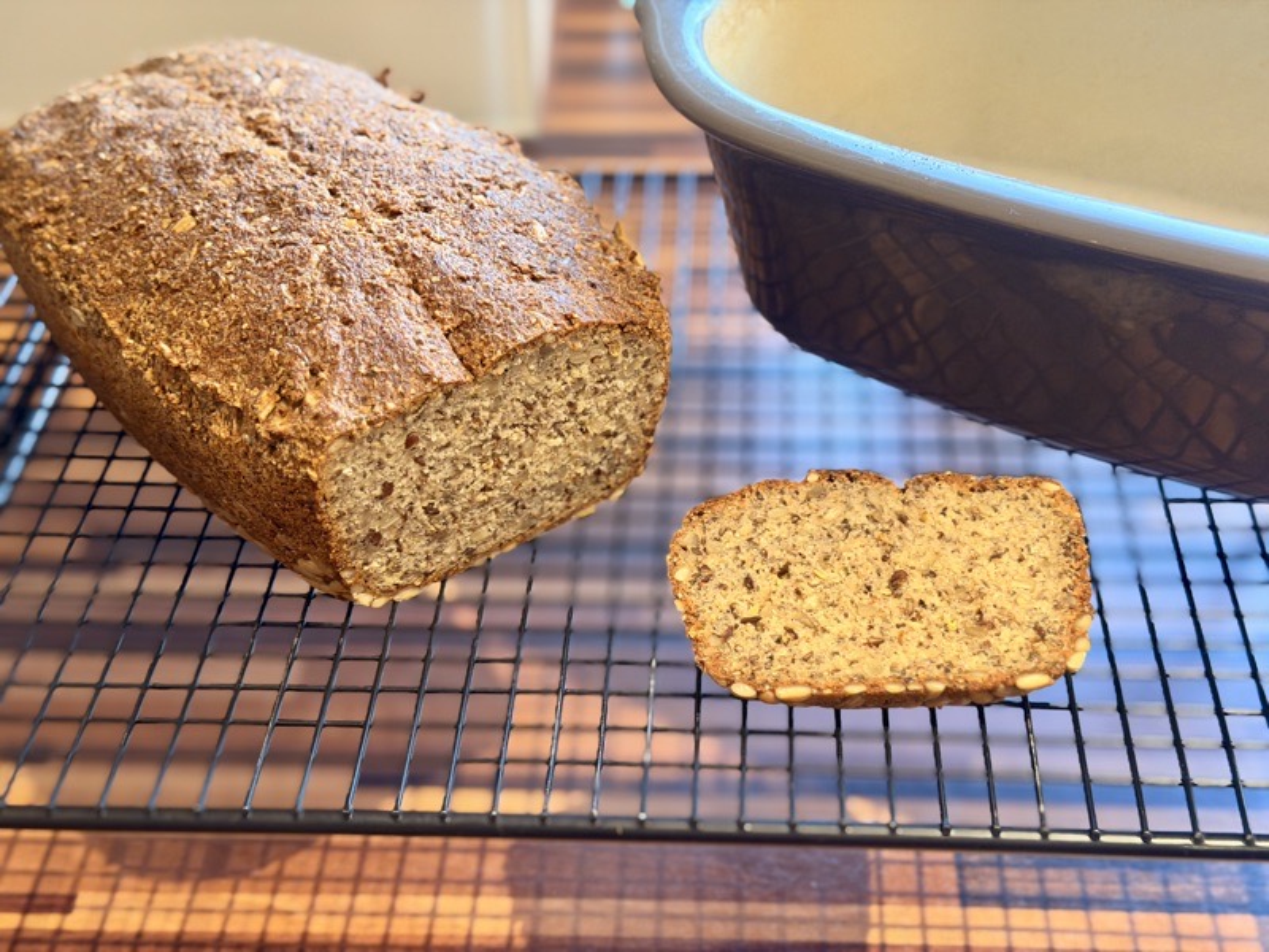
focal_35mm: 48
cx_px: 634
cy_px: 476
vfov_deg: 30.3
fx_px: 1760
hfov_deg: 39.7
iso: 320
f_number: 1.78
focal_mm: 6.76
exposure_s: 1/33
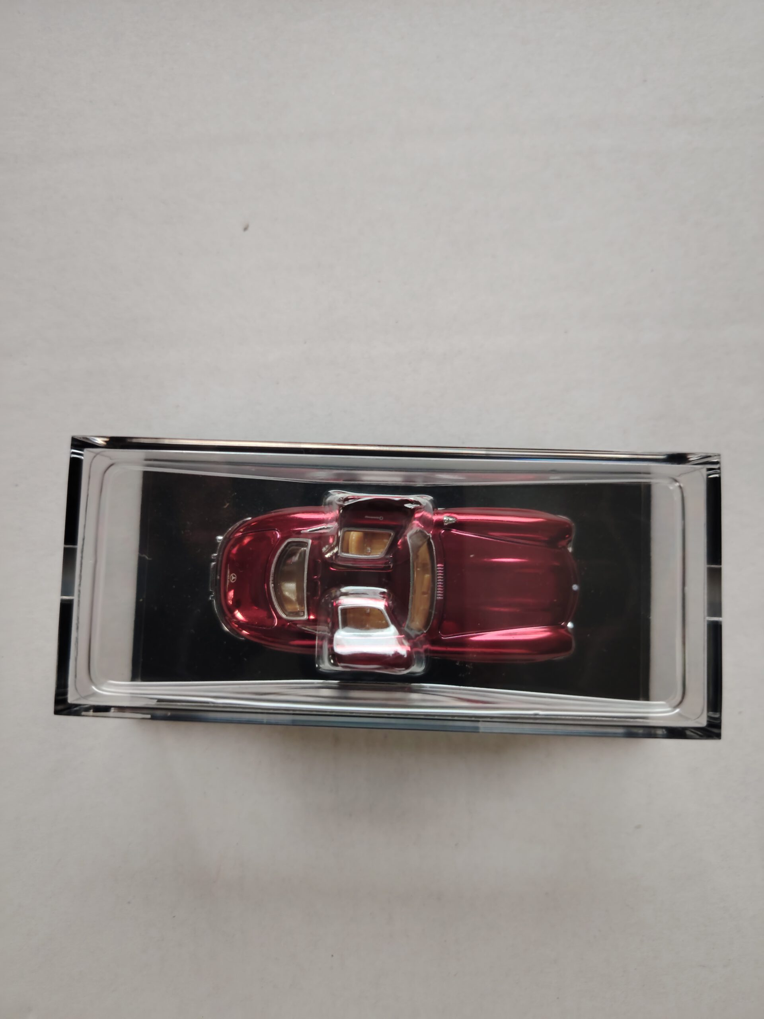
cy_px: 510
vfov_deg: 71.6
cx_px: 382
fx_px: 706
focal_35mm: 24
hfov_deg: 56.8
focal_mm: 5.25
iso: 697
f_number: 1.75
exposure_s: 1/50
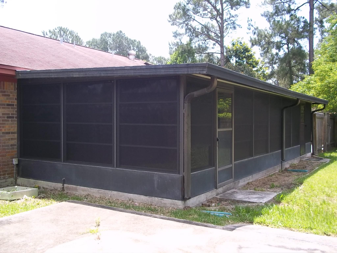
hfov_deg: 51.4
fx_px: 350
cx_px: 168
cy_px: 126
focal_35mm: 36
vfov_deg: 39.7
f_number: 3.1
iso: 80
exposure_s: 1/250
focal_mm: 6.5
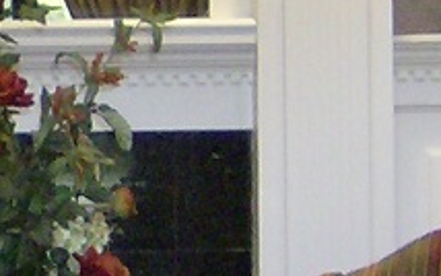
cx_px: -134
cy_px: 115
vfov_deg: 4.9
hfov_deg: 7.8
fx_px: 3211
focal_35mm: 267
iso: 200
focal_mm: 6
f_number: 2.8
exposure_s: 1/60
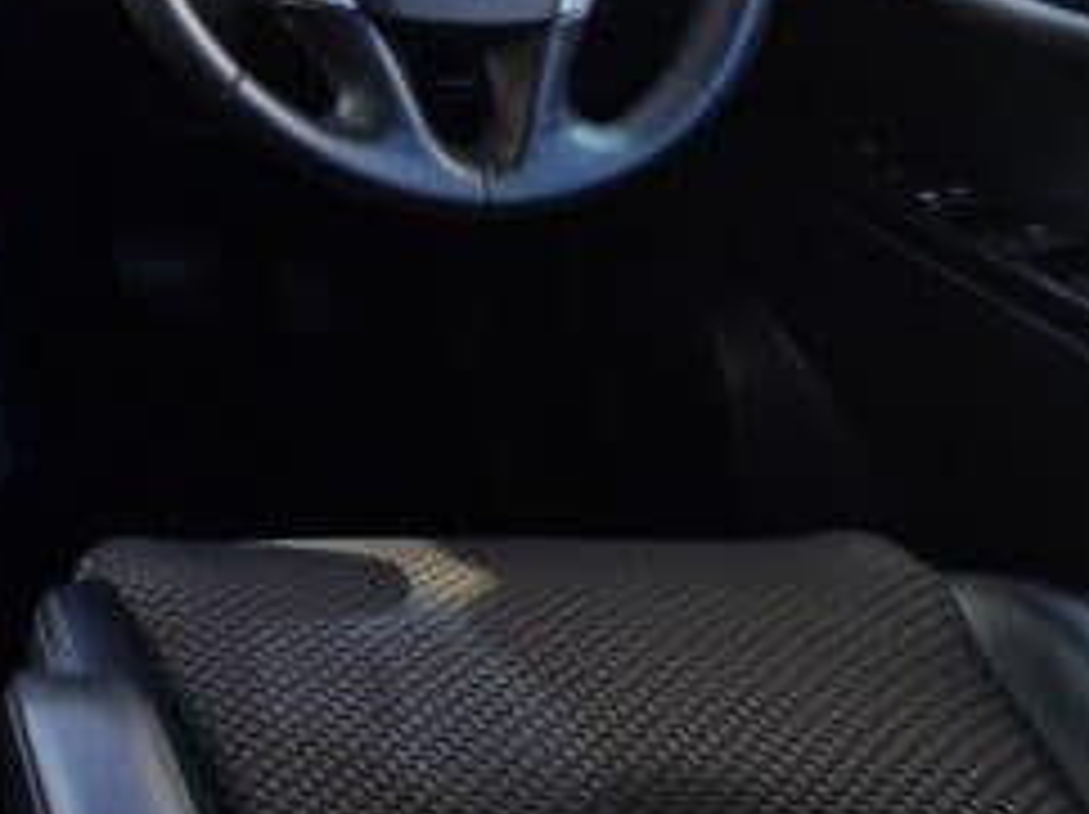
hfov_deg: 32.9
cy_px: -477
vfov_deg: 24.3
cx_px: -320
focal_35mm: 43
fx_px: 1351
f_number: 2.2
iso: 50
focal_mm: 2.2
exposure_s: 1/100
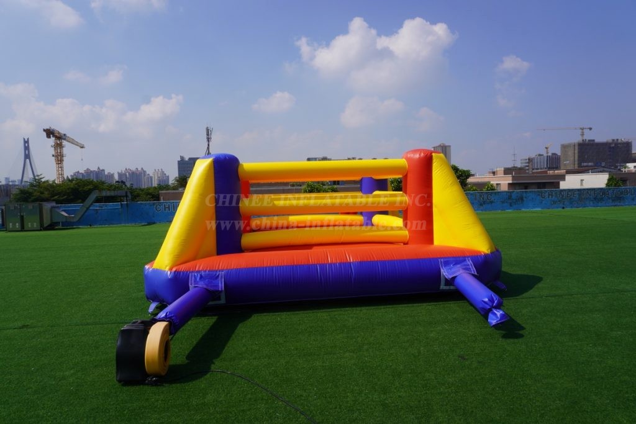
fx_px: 424
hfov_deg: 73.7
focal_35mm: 24
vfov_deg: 53.1
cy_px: 212
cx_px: 318
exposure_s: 1/250
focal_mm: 16
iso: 100
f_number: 10
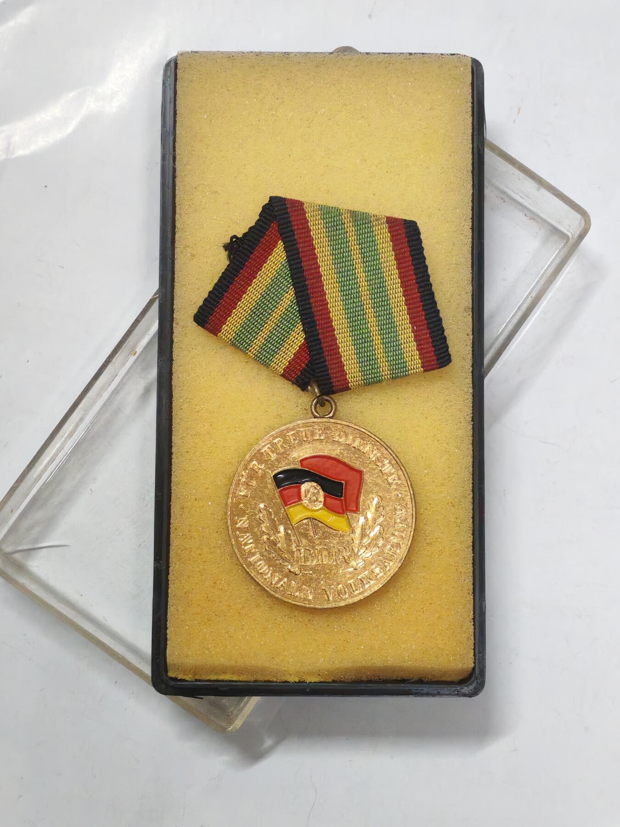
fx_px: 1624
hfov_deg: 21.6
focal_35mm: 68
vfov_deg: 28.6
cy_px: 414
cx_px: 310
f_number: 1.95
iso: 1000
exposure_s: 1/33
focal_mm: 5.52
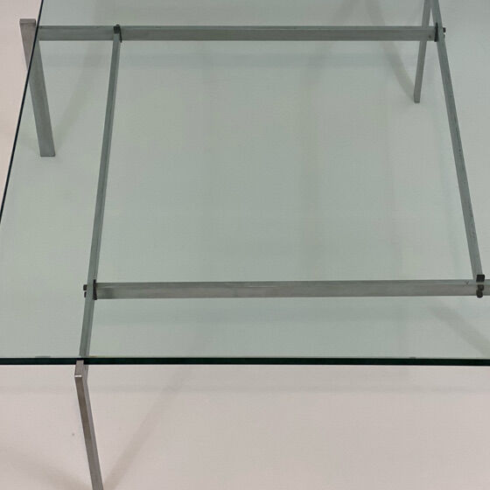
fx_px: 1345
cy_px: 119
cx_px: 294
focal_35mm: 84
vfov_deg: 20.5
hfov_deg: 20.6
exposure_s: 1/100
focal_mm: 6
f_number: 2
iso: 80
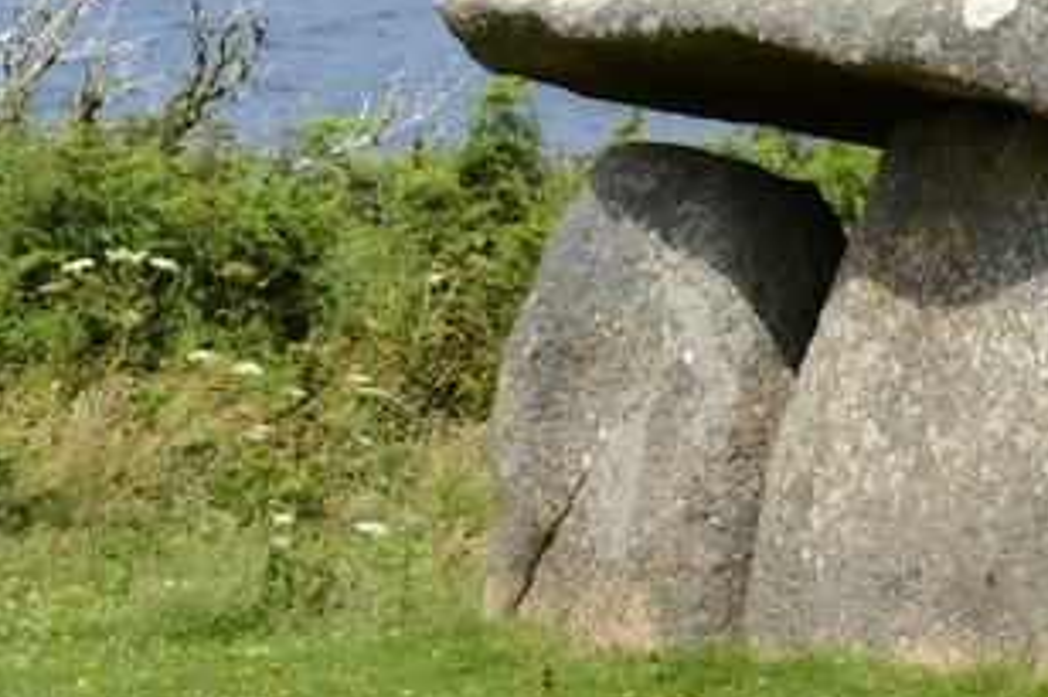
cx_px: 2664
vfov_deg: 1.7
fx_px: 23421
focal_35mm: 805
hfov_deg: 2.5
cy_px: -520
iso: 200
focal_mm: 155
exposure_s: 1/250
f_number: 13
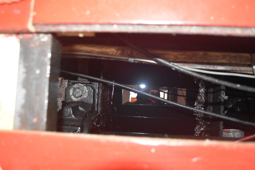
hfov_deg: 61.9
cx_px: 128
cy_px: 85
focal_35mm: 30
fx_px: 213
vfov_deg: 43.7
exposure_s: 1/60
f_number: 3.8
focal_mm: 20
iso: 4000
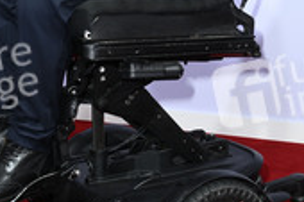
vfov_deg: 12.0
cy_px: -4
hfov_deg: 18.1
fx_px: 953
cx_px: 141
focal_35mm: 113
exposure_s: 1/200
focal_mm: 48
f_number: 5.6
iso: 1000
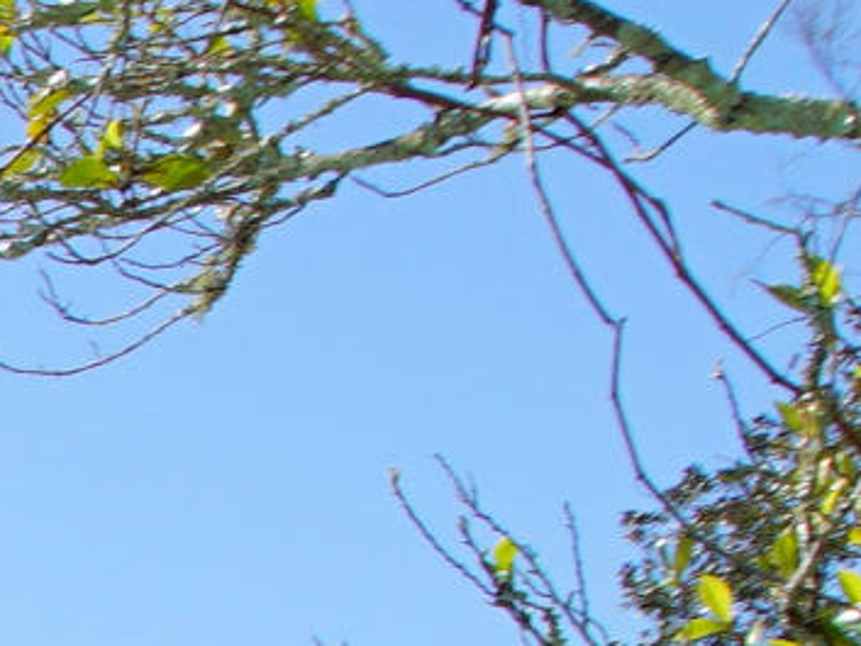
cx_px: -1878
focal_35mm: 147
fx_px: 3658
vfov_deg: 8.8
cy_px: 1739
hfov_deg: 9.6
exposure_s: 1/125
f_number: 9
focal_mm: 12
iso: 100
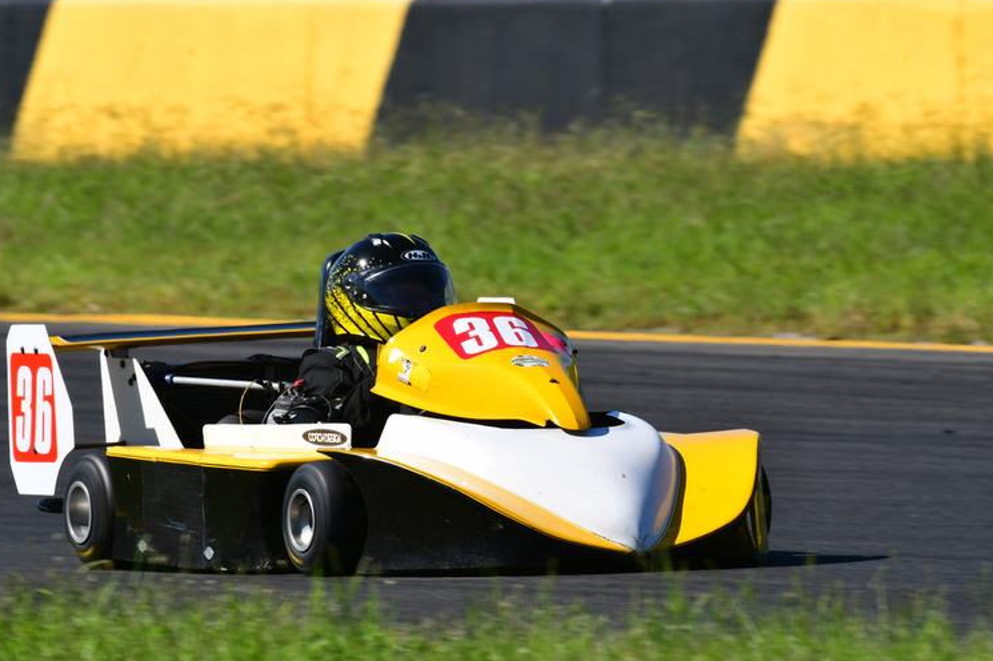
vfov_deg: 1.7
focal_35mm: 806
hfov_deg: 2.6
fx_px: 22221
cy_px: 338
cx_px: 475
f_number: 13
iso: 500
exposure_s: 1/640
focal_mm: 500
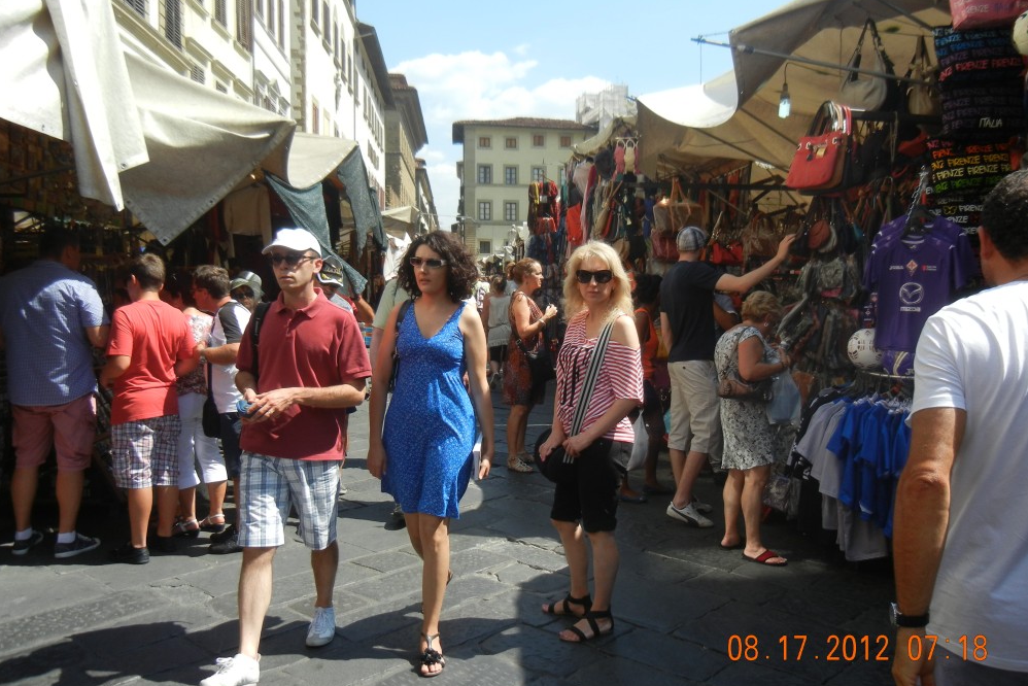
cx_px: 524
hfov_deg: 58.7
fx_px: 914
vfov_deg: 41.1
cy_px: 335
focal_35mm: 32
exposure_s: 1/884
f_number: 3.5
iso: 160
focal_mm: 5.4
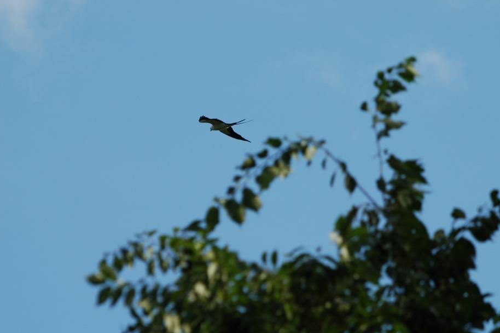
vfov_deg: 4.1
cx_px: 232
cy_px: 164
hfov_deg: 6.1
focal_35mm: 336
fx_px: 4663
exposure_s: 1/500
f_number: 8
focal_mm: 200
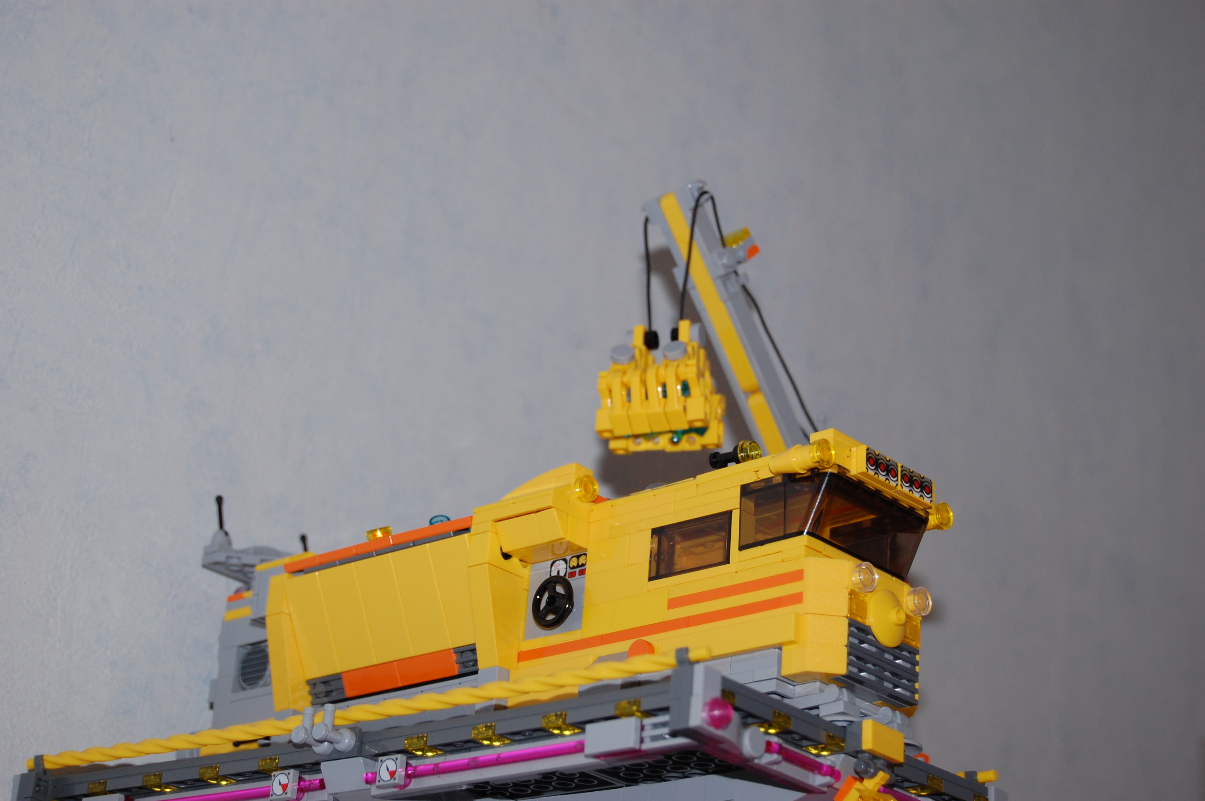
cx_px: 602
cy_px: 400
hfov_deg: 24.6
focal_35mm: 82
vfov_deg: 16.5
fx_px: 2759
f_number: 5.6
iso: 400
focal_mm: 55
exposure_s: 1/60
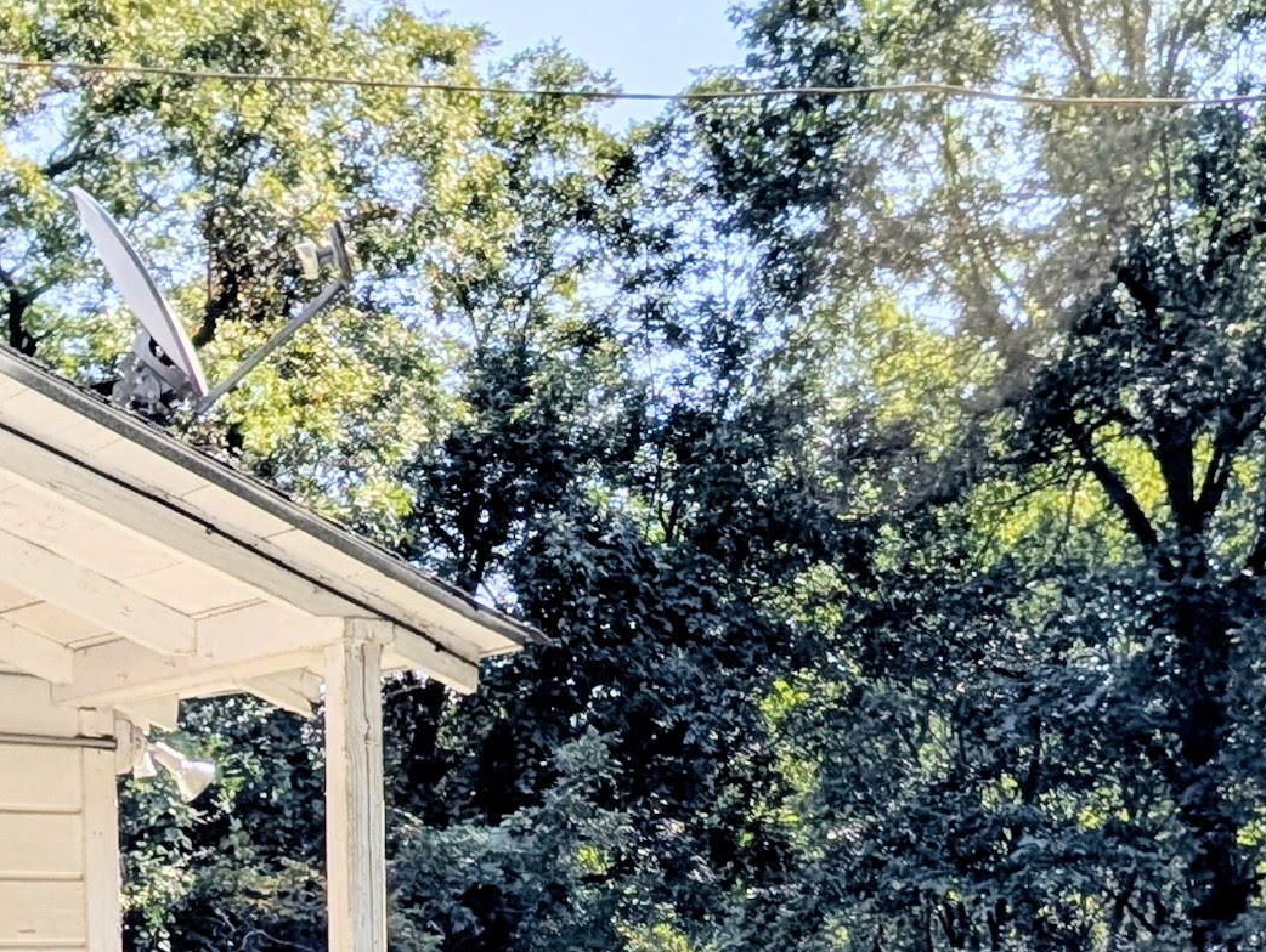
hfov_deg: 40.3
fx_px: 1721
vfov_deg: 28.4
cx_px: 571
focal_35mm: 47
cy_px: 1016
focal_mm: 2.02
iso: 53
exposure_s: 1/4878
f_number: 1.7
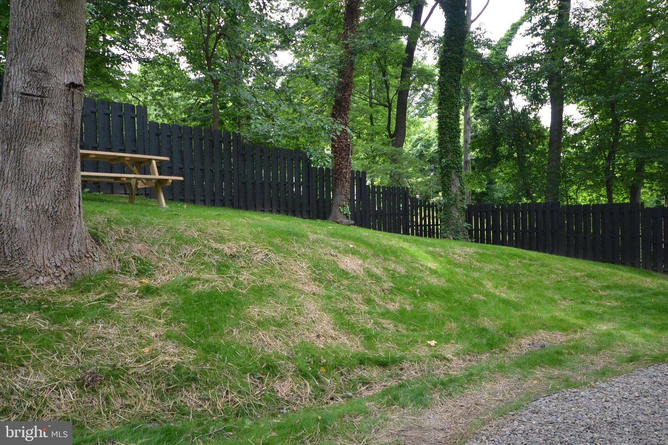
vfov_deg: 43.6
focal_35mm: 30
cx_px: 334
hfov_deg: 61.9
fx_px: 557
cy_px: 222
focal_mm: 20
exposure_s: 1/125
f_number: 5.6
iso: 360
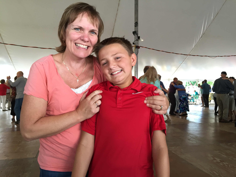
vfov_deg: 48.2
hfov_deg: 61.7
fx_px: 198
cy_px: 88
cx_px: 118
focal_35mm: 29
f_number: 2.2
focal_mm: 4.15
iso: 32
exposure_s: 1/40
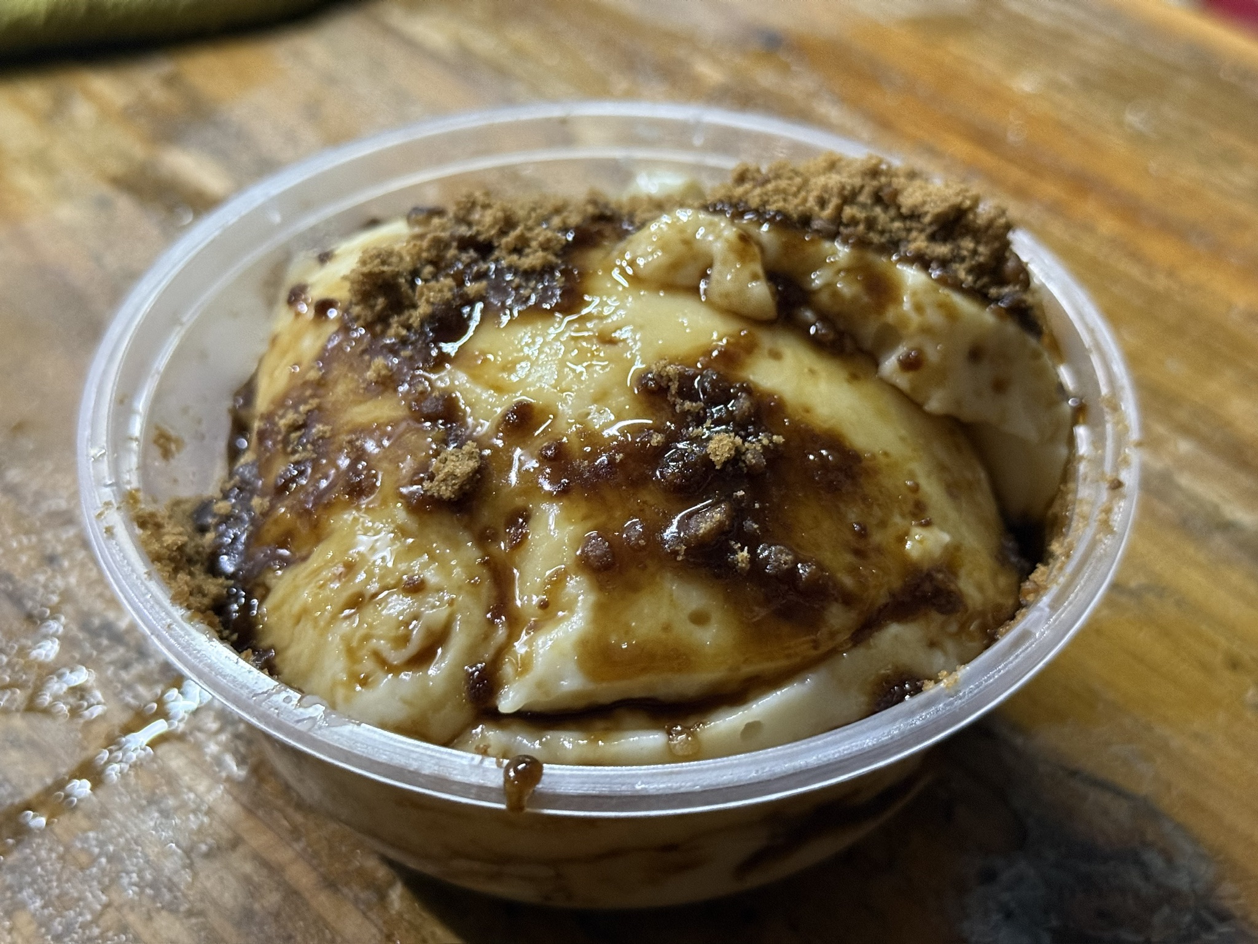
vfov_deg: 30.3
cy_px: 472
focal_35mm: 48
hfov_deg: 39.7
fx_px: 1744
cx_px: 629
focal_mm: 6.76
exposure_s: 1/33
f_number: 1.78
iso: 400
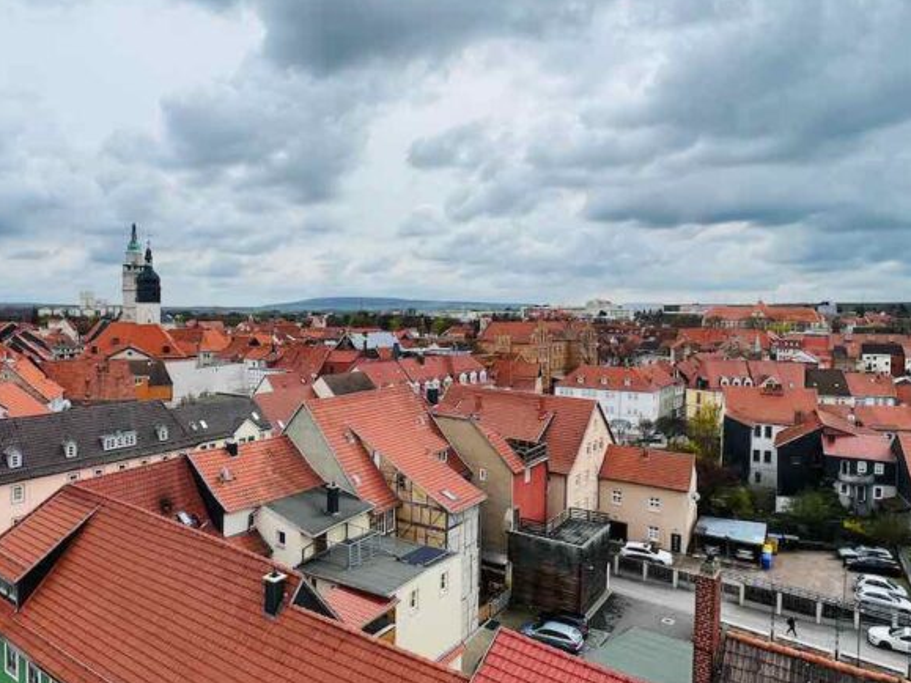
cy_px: 334
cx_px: 403
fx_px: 579
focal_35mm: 22
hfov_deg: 76.1
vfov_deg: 61.1
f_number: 1.8
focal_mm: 1.57
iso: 32
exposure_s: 1/2179
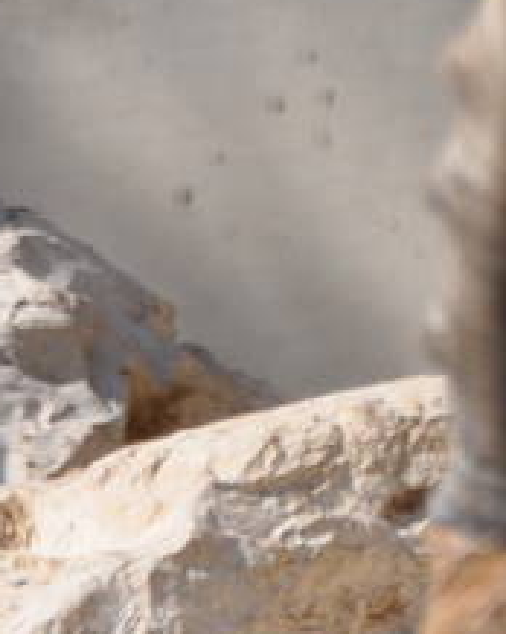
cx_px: -838
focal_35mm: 2169
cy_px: 1083
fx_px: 40660
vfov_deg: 0.9
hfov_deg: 0.7
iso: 200
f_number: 5.3
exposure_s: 1/1000
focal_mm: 210
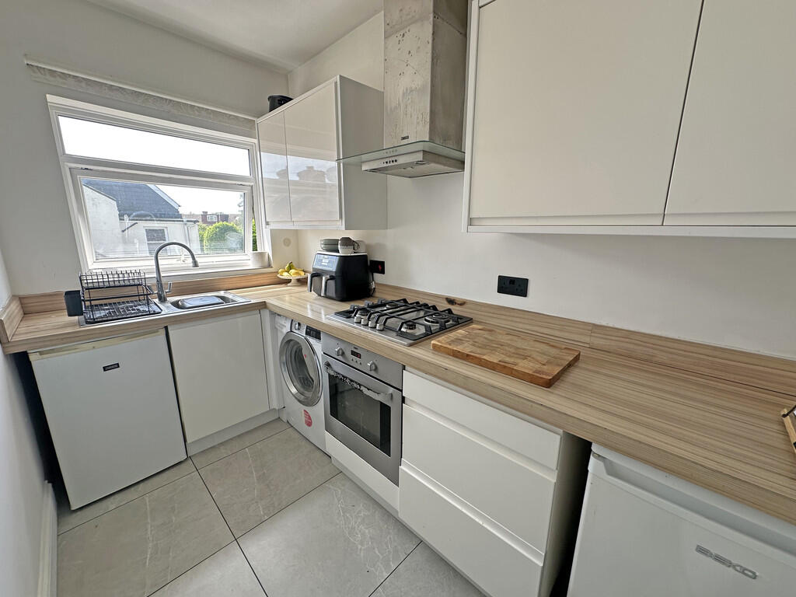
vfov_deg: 85.7
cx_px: 398
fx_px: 322
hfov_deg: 102.1
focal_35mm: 14
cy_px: 298
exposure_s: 1/140
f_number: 2.2
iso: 40
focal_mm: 2.22
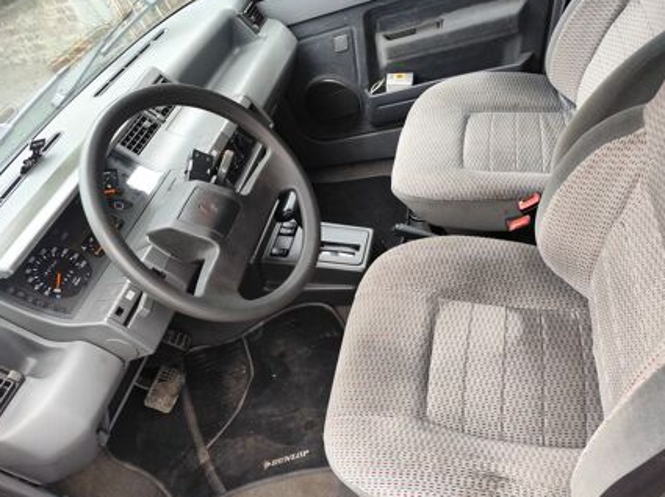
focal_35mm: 26
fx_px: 499
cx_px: 369
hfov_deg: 67.1
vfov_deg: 53.0
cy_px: 264
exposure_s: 1/100
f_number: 1.65
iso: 640
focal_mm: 6.19
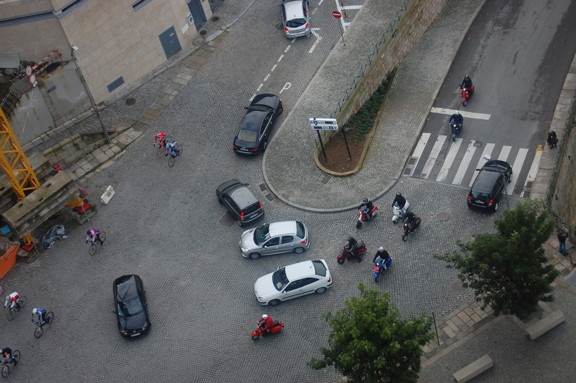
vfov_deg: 16.5
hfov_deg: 24.6
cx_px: 288
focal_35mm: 82
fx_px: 1319
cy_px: 192
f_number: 6.3
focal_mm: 55
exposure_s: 1/160
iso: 200
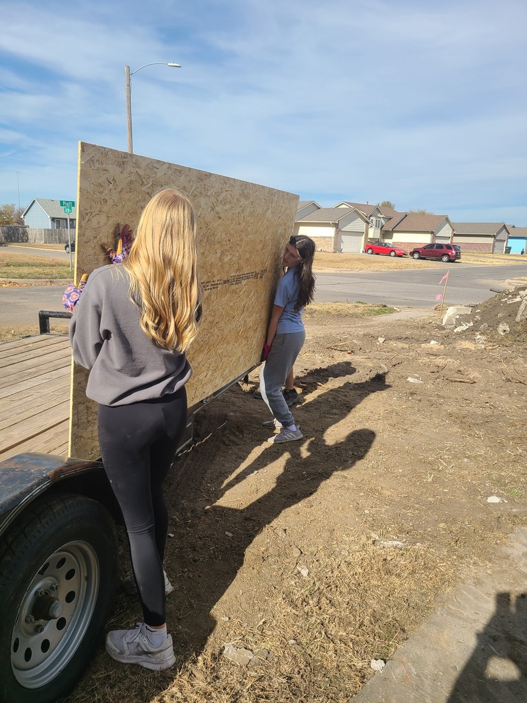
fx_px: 528
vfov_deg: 67.3
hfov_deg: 53.1
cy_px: 352
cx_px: 264
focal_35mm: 26
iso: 40
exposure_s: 1/2198
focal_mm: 5.4
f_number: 1.8
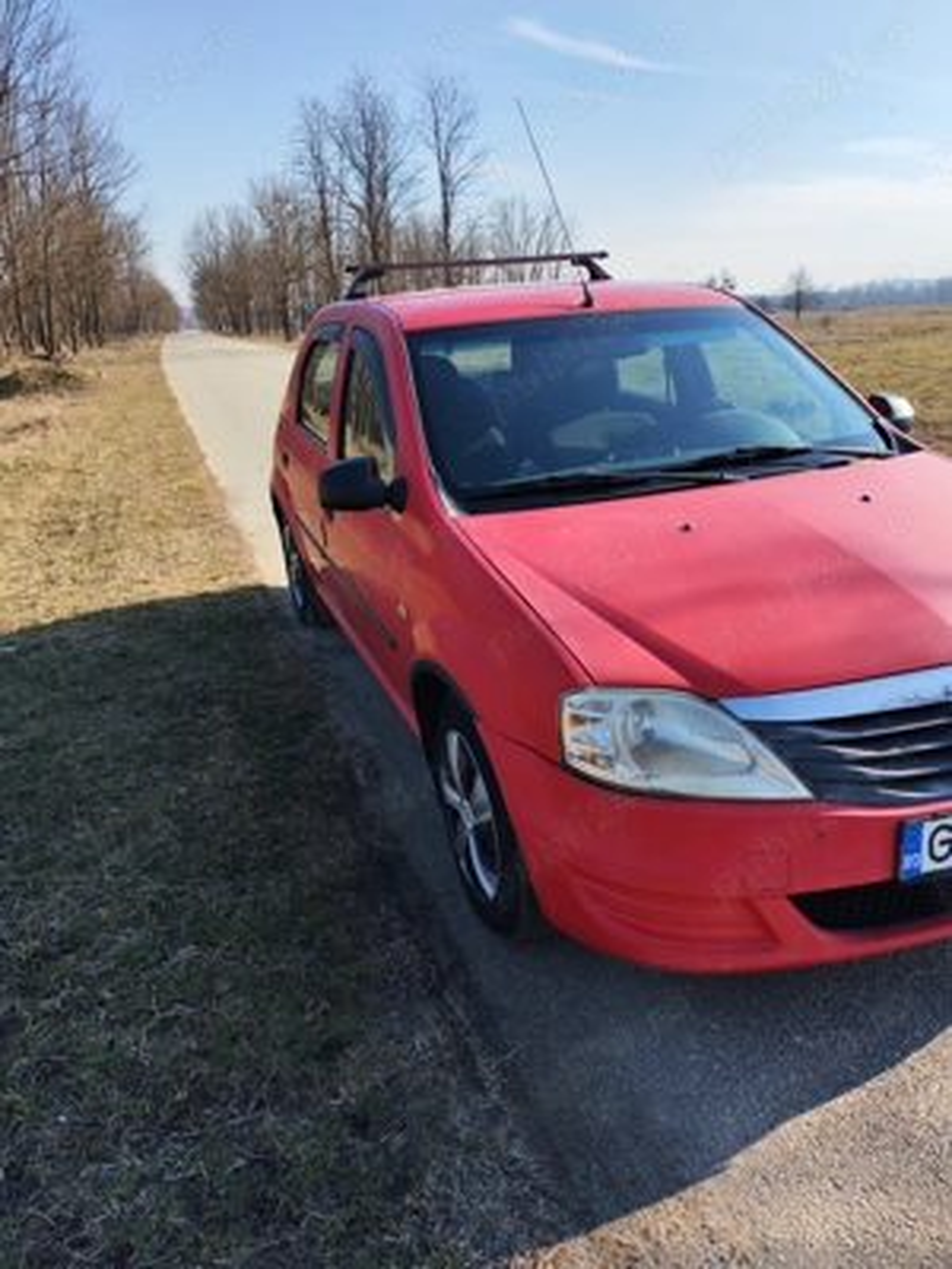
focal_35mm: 27
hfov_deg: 51.4
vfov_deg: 65.3
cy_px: 634
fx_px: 990
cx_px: 476
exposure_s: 1/760
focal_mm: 6.12
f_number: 1.9
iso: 50
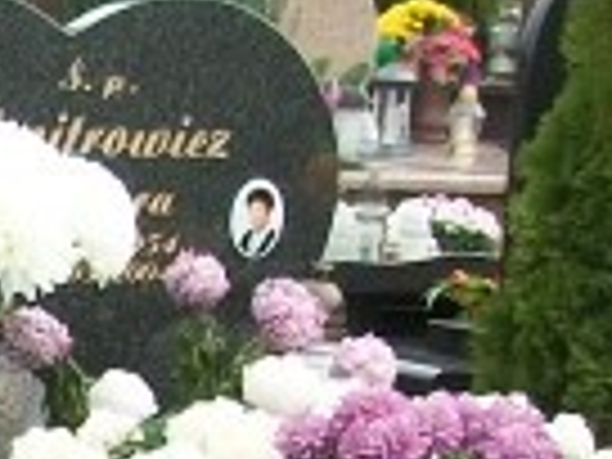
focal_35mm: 170
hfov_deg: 10.3
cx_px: -792
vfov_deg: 8.5
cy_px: 752
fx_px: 3006
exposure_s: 1/100
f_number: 2.7
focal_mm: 6
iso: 80
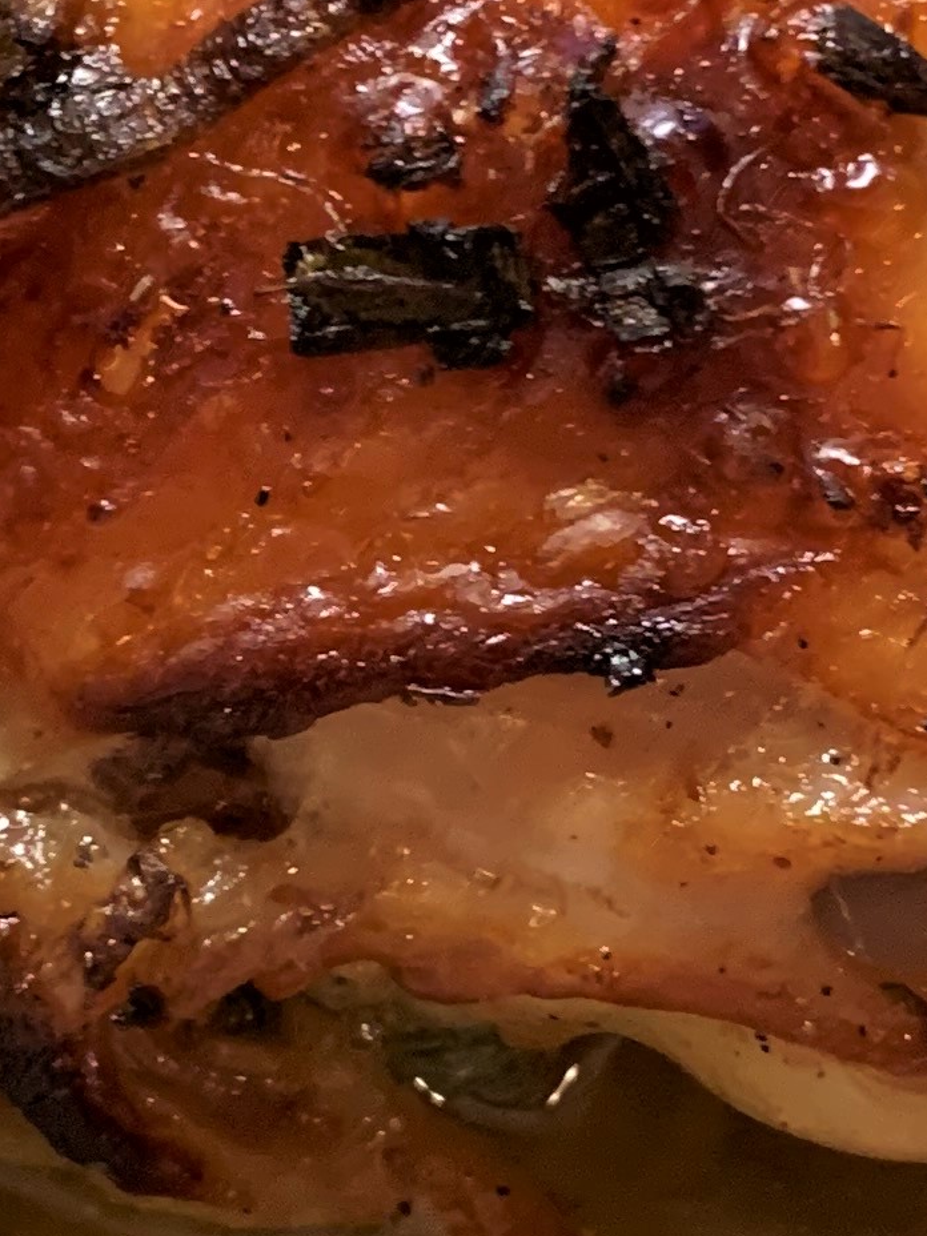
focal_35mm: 113
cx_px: 691
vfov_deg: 17.3
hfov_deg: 13.1
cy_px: 328
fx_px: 4035
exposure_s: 1/40
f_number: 1.8
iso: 250
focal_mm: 4.25
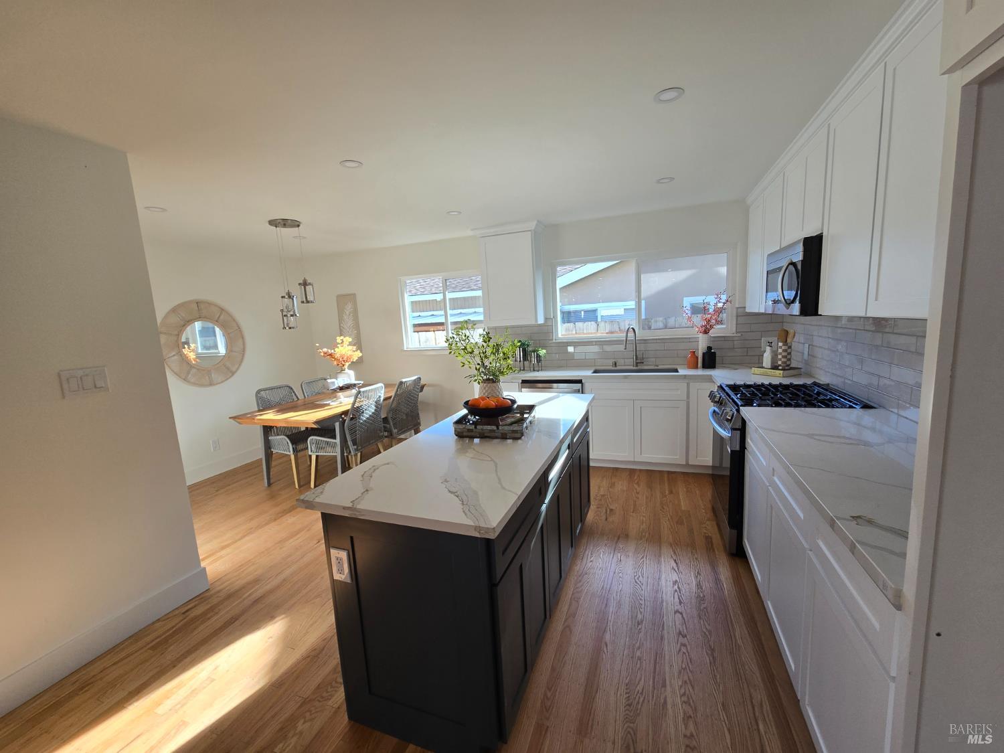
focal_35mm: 13
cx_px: 502
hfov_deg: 106.2
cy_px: 376
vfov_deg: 89.9
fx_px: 377
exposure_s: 1/120
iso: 50
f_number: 2.2
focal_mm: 2.2
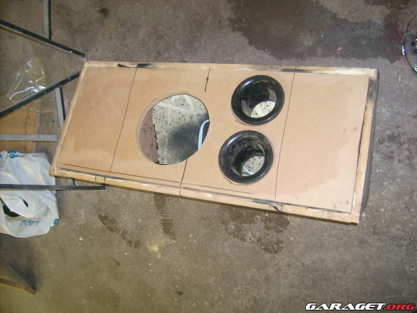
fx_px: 422
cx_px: 208
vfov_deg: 40.7
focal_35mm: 35
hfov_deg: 52.6
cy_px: 156
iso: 100
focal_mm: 5.95
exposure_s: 1/60
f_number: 2.8
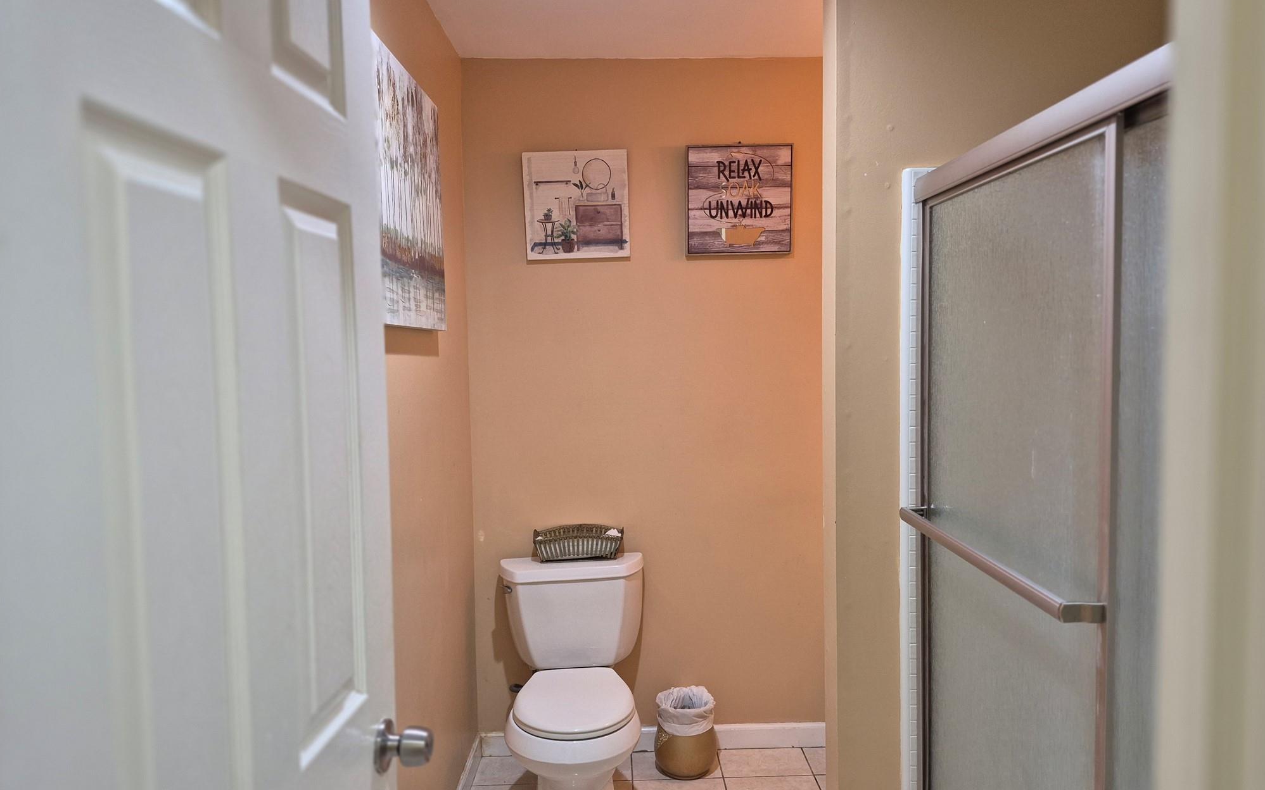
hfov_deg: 72.5
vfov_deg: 49.3
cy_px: 415
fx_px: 862
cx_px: 644
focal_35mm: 25
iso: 400
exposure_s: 1/120
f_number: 1.8
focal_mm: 5.4
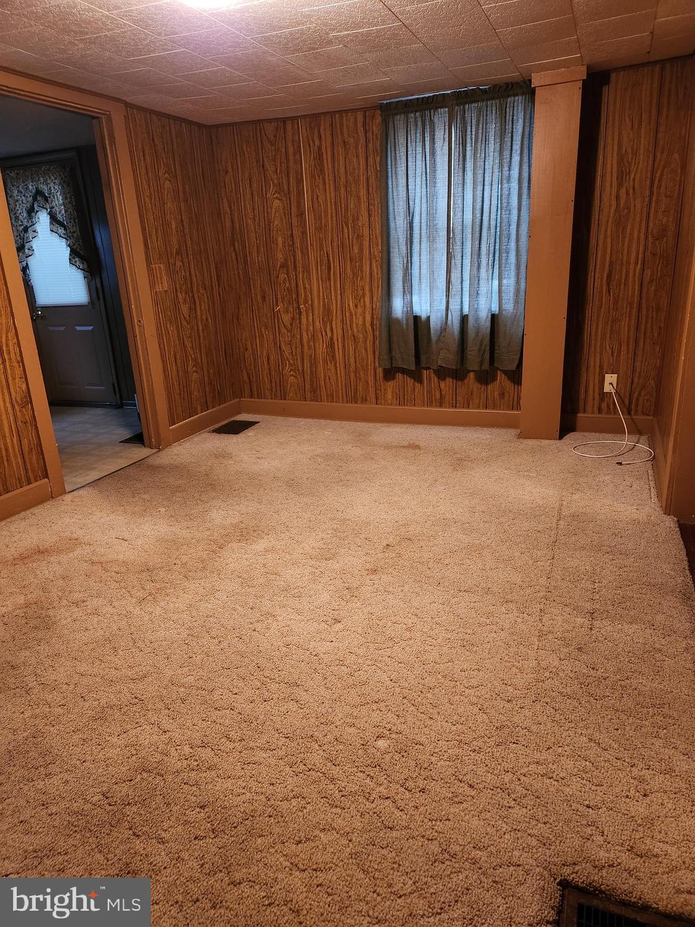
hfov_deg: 58.9
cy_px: 464
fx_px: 616
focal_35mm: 23
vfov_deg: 73.9
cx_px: 348
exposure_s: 1/40
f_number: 1.8
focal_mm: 5.4
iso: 640
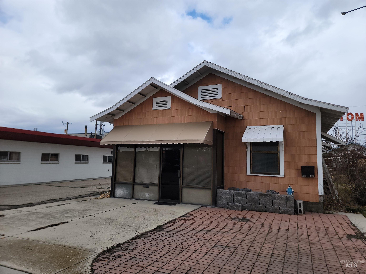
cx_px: 183
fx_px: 254
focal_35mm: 24
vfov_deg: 56.8
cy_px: 137
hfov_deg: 71.6
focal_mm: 6.7
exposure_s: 1/562
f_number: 1.8
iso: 16
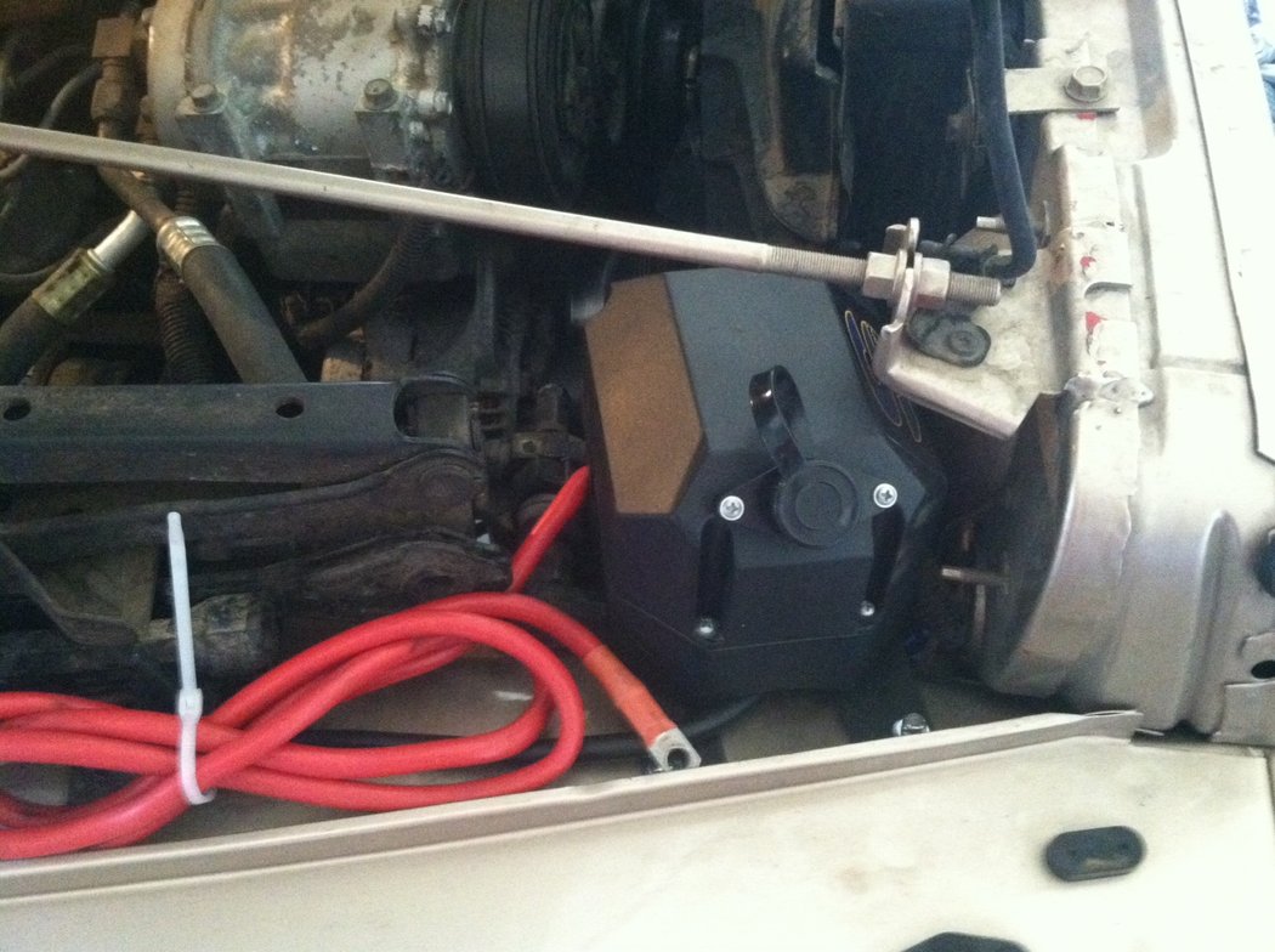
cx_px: 638
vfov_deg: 40.6
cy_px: 476
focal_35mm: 35
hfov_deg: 52.7
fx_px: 1287
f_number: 2.8
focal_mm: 3.85
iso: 1000
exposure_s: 1/15
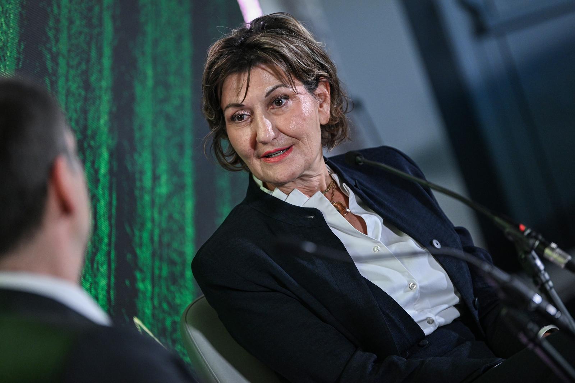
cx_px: 288
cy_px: 192
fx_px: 2715
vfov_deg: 8.1
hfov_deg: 12.1
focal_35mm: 170
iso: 2500
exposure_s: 1/160
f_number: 2.8
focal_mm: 170
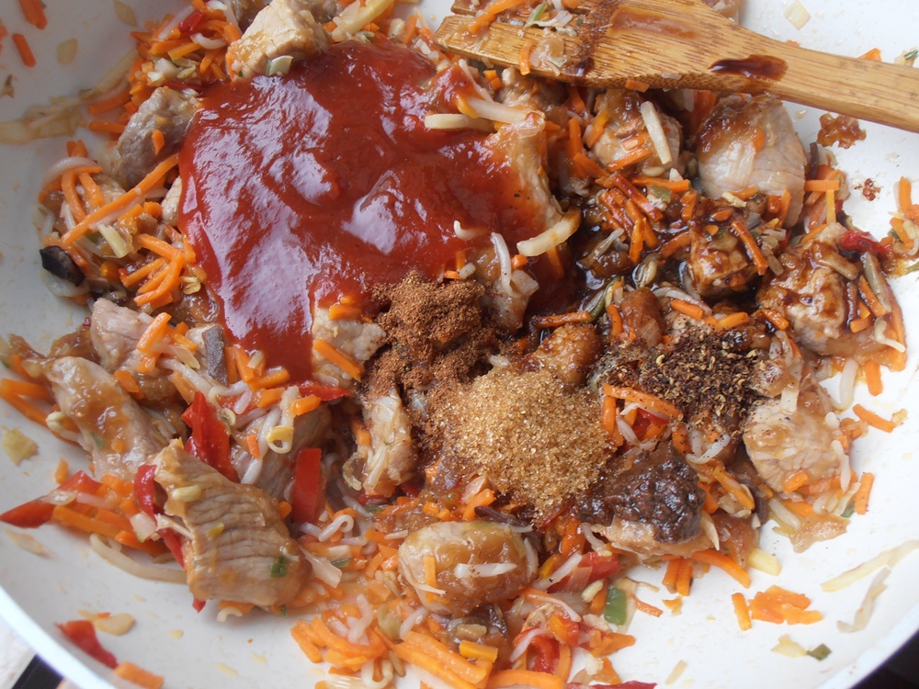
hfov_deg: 50.1
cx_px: 460
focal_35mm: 37
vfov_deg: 38.7
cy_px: 344
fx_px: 982
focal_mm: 6.61
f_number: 3.9
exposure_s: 1/13
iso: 100
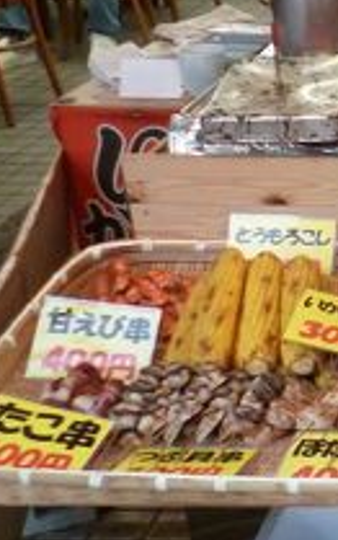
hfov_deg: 13.4
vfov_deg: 26.1
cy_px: 280
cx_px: 741
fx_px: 1162
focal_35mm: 79
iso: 400
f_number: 2.5
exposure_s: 1/50
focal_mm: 4.3
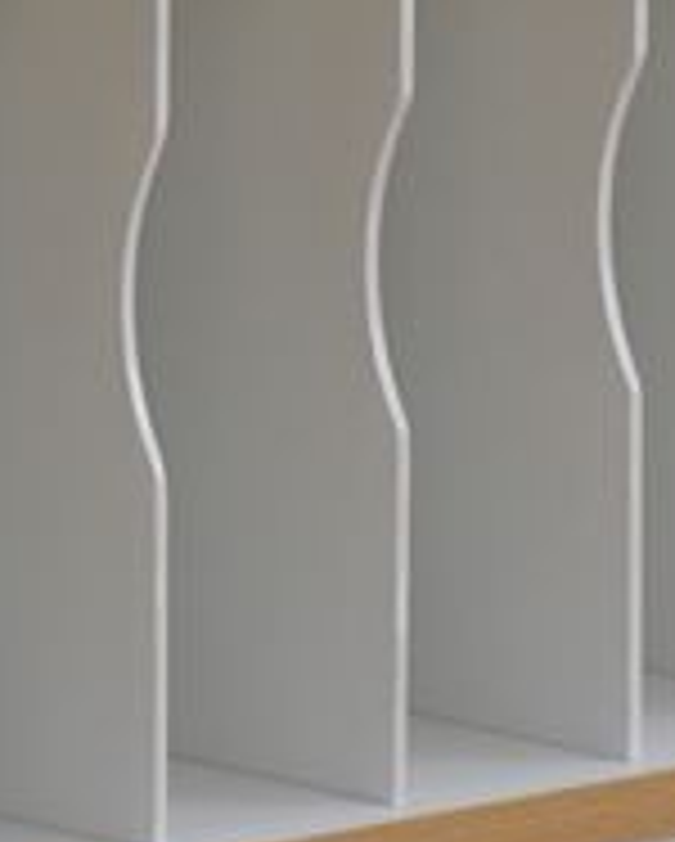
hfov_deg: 1.4
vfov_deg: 1.7
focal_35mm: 1127
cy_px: 637
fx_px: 28097
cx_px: 212
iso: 3200
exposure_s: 1/250
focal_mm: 300
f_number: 8
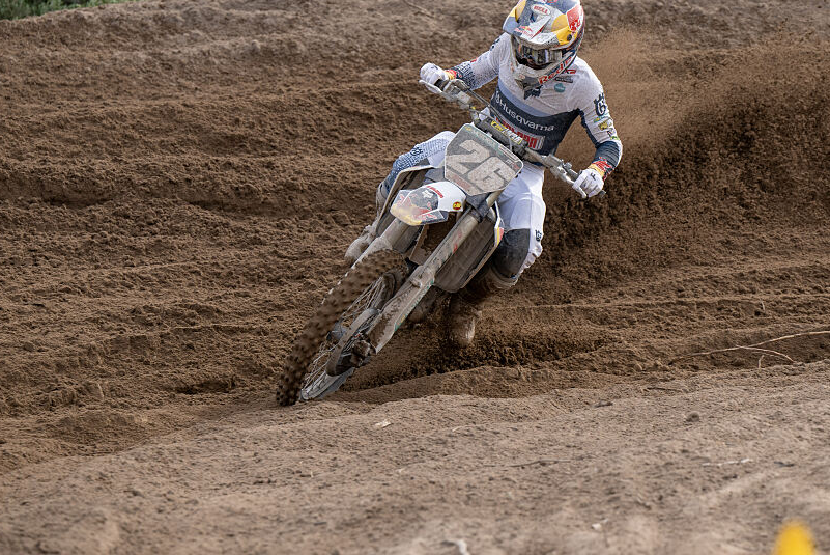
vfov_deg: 6.1
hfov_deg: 9.2
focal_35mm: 224
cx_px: 586
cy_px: 145
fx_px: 5167
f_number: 4
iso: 200
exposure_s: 1/1000
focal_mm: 145
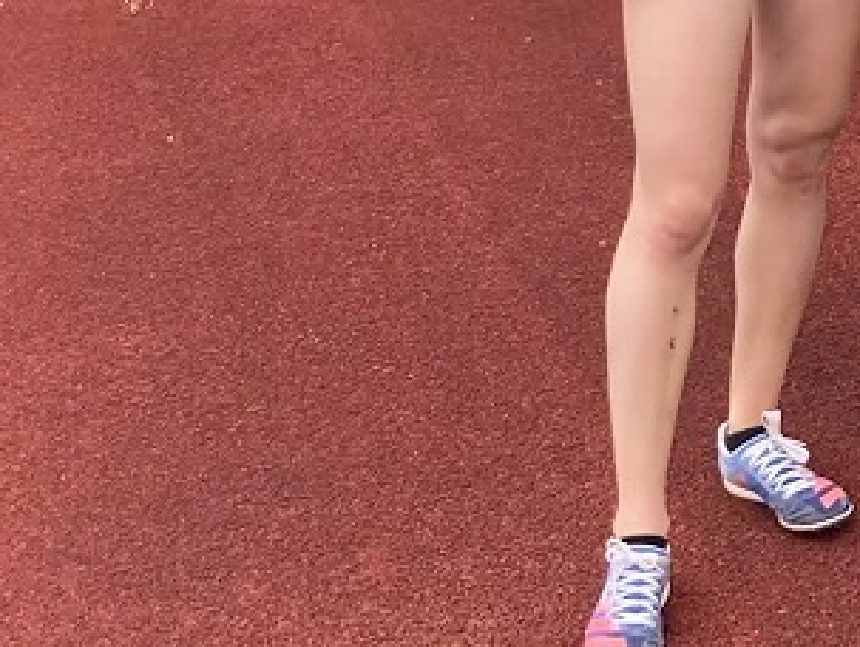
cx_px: 979
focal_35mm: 93
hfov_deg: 20.0
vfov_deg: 15.6
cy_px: -23
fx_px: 2313
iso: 20
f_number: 1.8
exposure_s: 1/232
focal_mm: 3.99
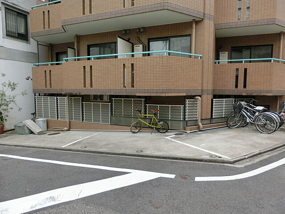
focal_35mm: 24
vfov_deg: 56.8
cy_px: 107
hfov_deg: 71.6
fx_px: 198
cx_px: 142
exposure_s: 1/200
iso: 80
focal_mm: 4.24
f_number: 3
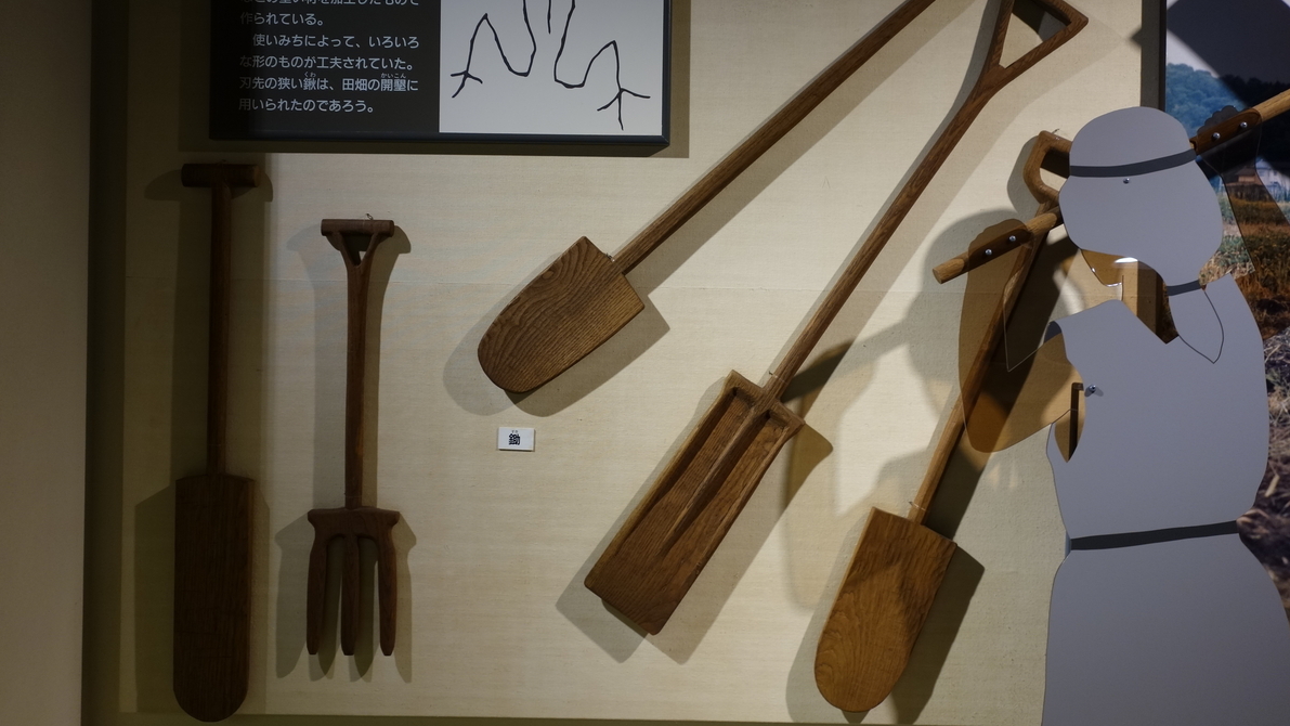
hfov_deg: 52.8
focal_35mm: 38
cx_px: 649
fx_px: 1300
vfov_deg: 31.2
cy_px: 321
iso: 200
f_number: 2.8
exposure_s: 1/40
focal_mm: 13.25
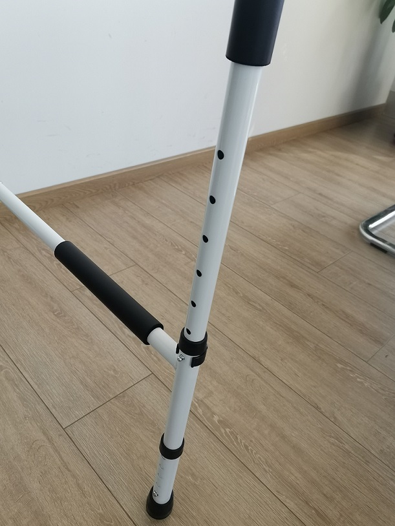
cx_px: 198
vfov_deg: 65.3
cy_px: 263
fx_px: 411
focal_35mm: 27
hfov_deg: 51.4
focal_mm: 4.75
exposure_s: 1/120
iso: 125
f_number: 1.8
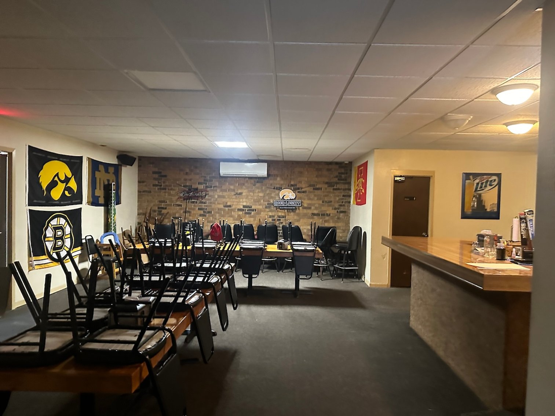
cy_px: 208
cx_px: 278
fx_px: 385
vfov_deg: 56.8
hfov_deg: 71.6
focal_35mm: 24
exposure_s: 1/40
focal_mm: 6.86
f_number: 1.78
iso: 800
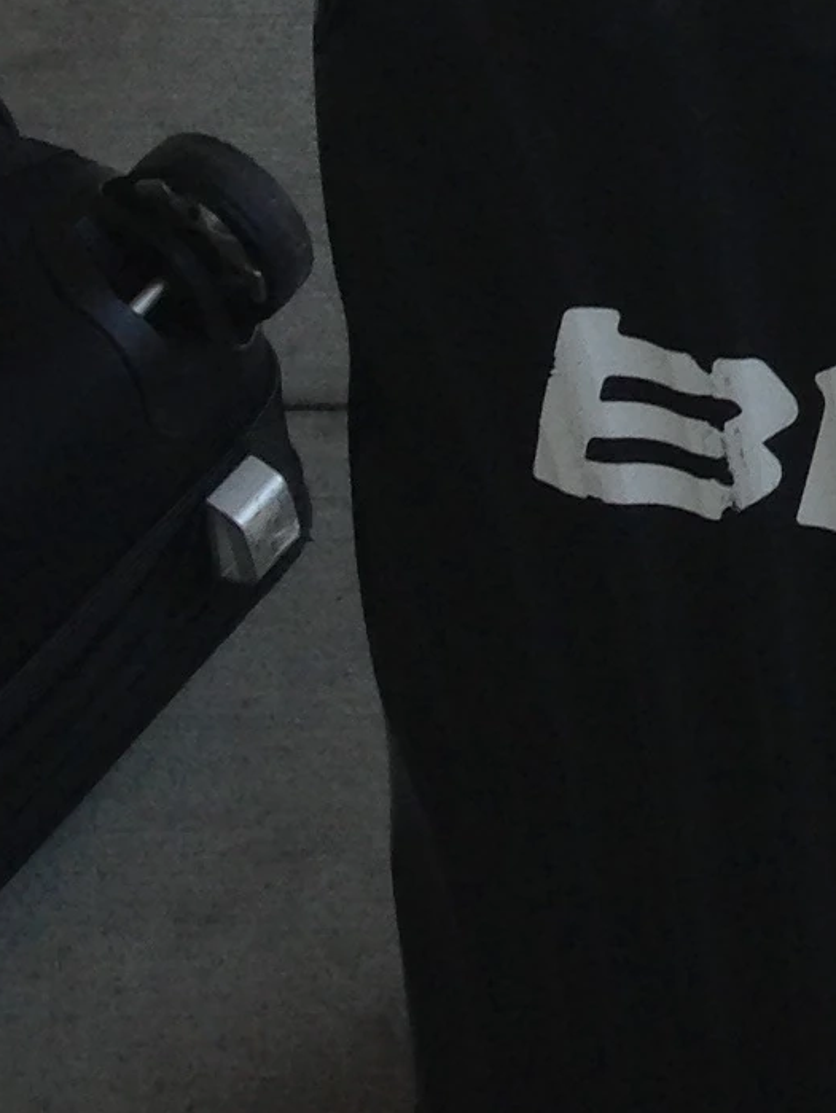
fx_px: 4954
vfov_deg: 11.8
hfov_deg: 9.2
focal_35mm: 154
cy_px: -884
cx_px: 1481
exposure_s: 1/268
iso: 50
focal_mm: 4.13
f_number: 2.4
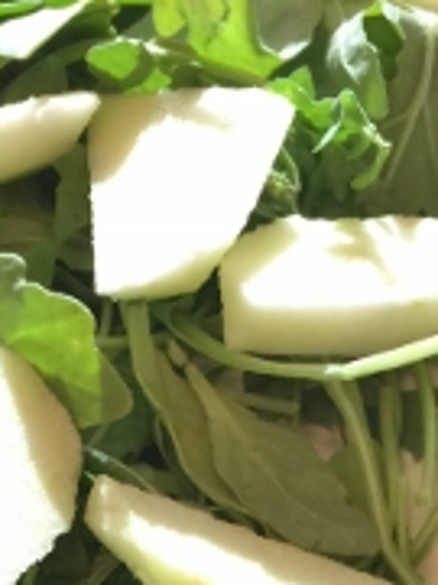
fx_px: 1738
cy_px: 796
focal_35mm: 103
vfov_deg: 17.7
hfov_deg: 14.3
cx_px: 114
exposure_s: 1/30
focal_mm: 4.15
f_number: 2.2
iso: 32
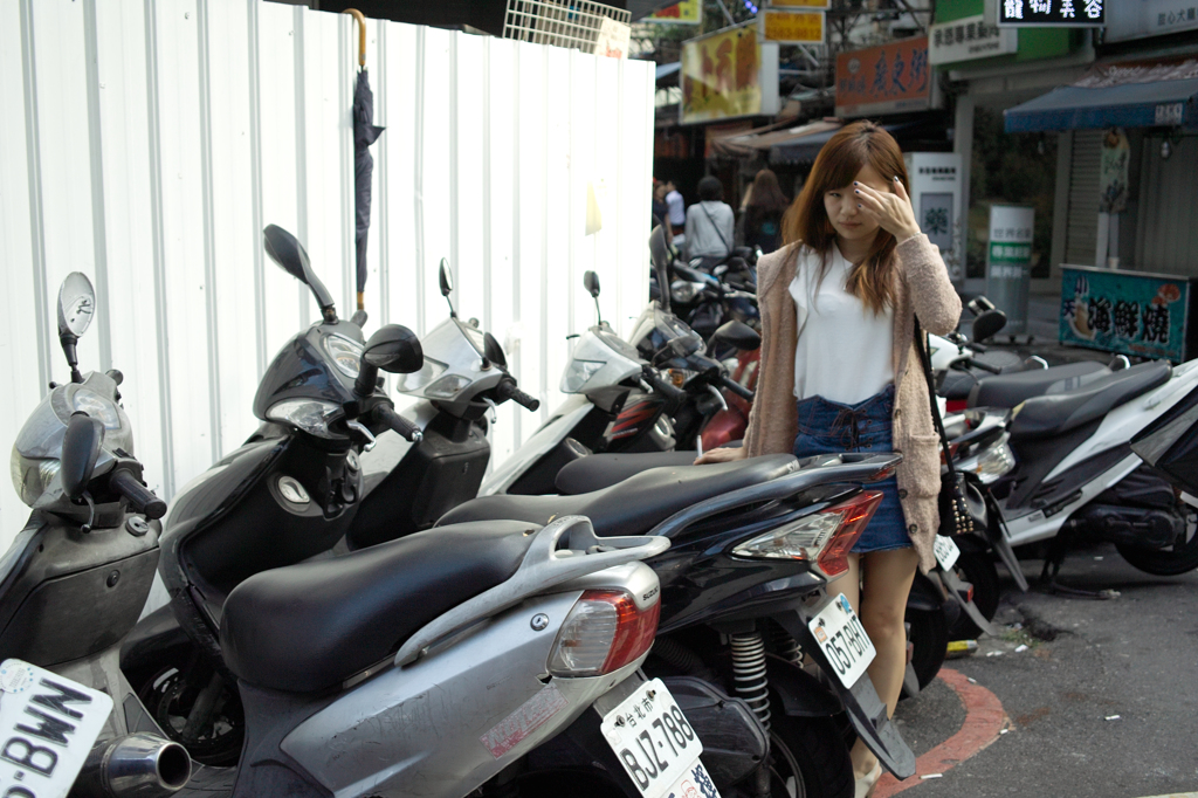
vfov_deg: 32.6
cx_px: 599
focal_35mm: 41
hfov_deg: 47.4
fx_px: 1364
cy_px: 399
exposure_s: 1/400
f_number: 2.8
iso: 100
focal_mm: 24.2
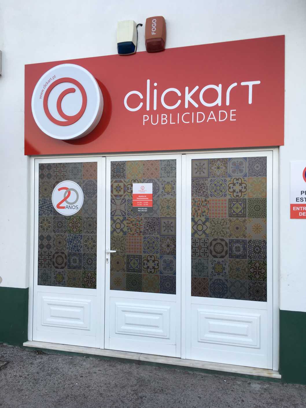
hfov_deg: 48.2
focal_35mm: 29
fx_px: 342
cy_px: 204
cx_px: 153
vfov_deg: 61.7
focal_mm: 4.15
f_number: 2.2
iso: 25
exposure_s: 1/50
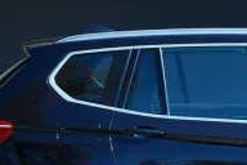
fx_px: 1235
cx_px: 324
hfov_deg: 11.1
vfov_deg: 7.6
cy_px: 186
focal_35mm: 180
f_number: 6.4
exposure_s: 1/210
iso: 320
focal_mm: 35.8
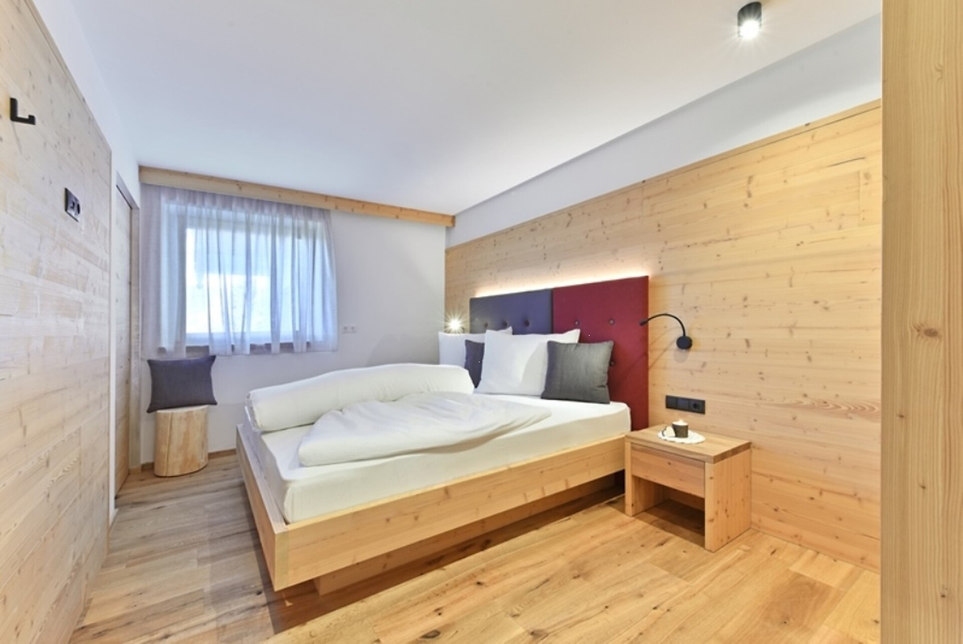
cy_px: 322
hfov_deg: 104.2
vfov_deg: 81.3
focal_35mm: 14
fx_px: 375
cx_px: 482
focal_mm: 14
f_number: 11
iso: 320
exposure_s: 1/2.5
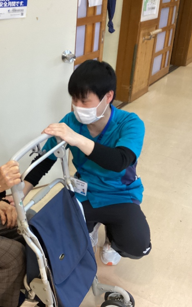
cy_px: 153
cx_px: 32
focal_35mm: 44
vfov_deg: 45.3
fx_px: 368
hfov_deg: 28.4
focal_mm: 3.3
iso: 320
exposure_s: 1/40
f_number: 2.4
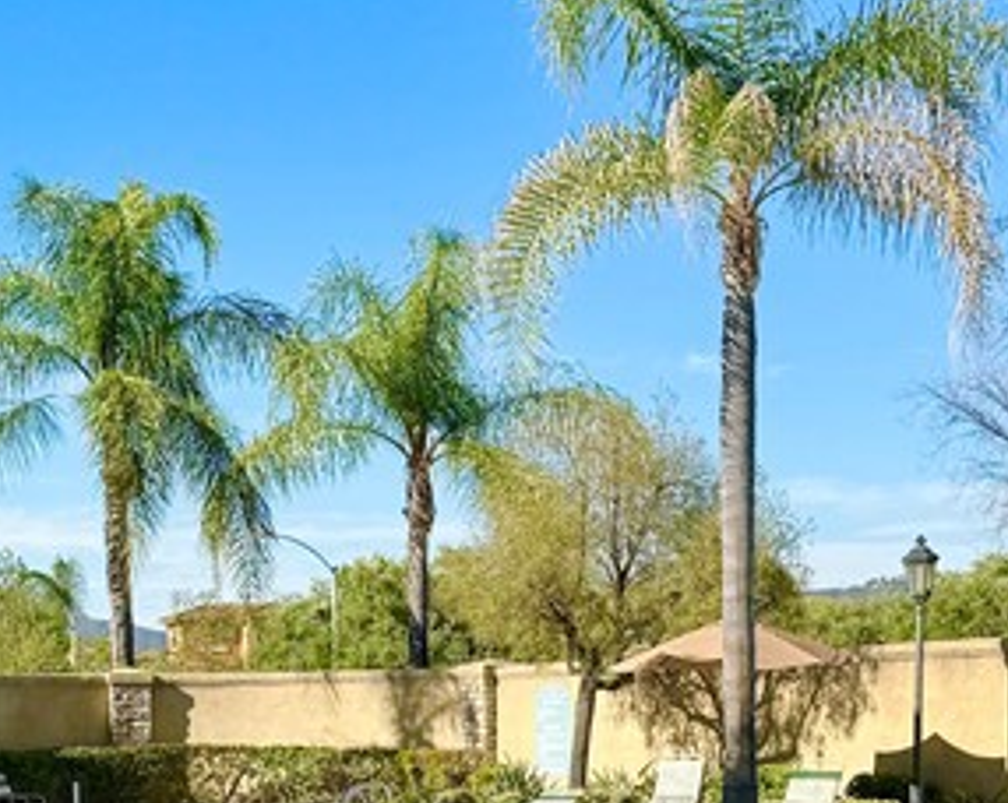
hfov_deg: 22.7
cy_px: 933
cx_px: 335
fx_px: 2503
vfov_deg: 17.5
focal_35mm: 84
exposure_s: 1/4310
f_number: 1.78
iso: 80
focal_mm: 6.76
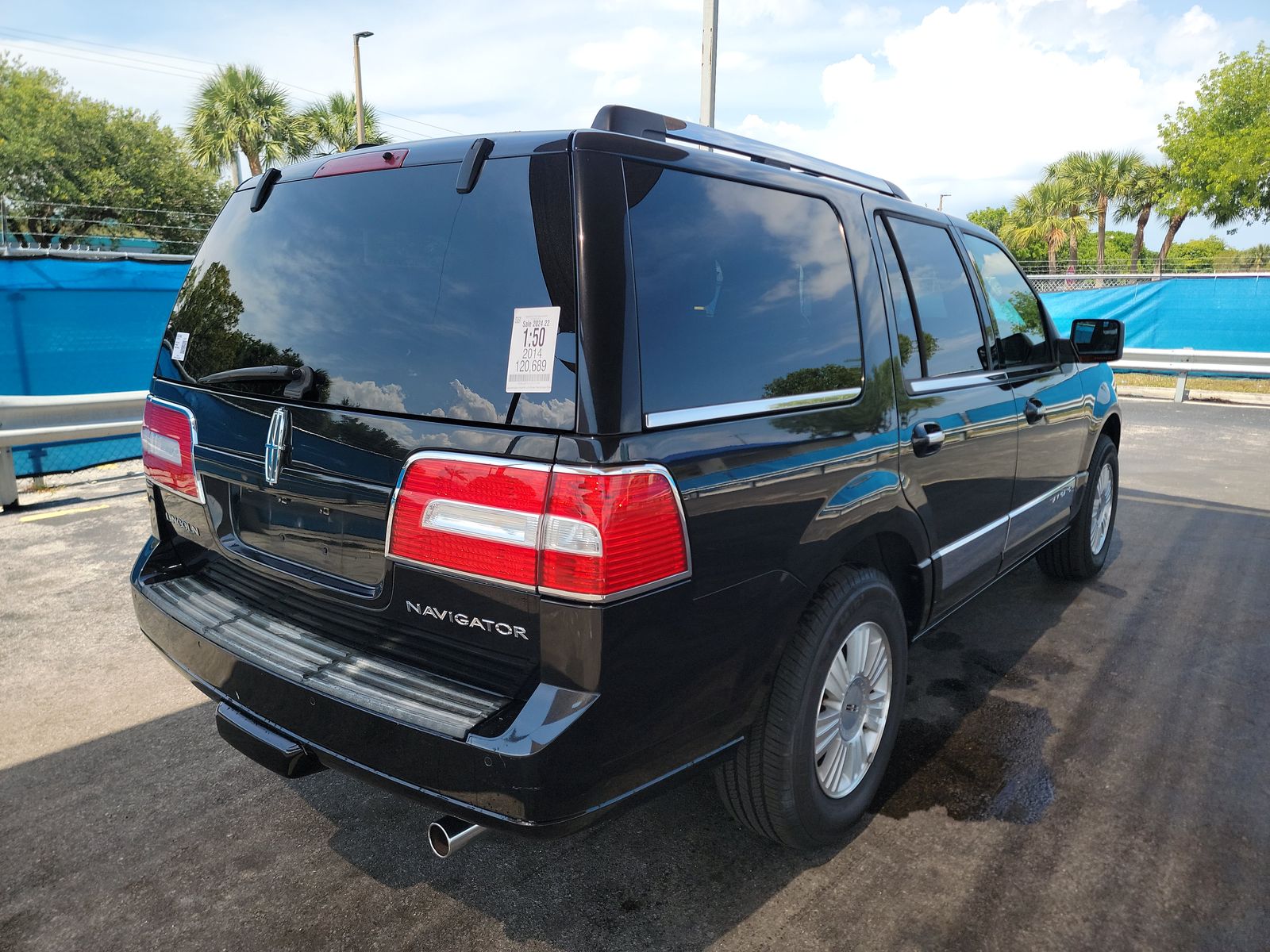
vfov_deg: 56.8
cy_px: 476
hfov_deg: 71.6
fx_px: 881
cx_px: 635
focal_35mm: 24
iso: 50
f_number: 1.8
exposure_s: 1/415
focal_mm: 6.7
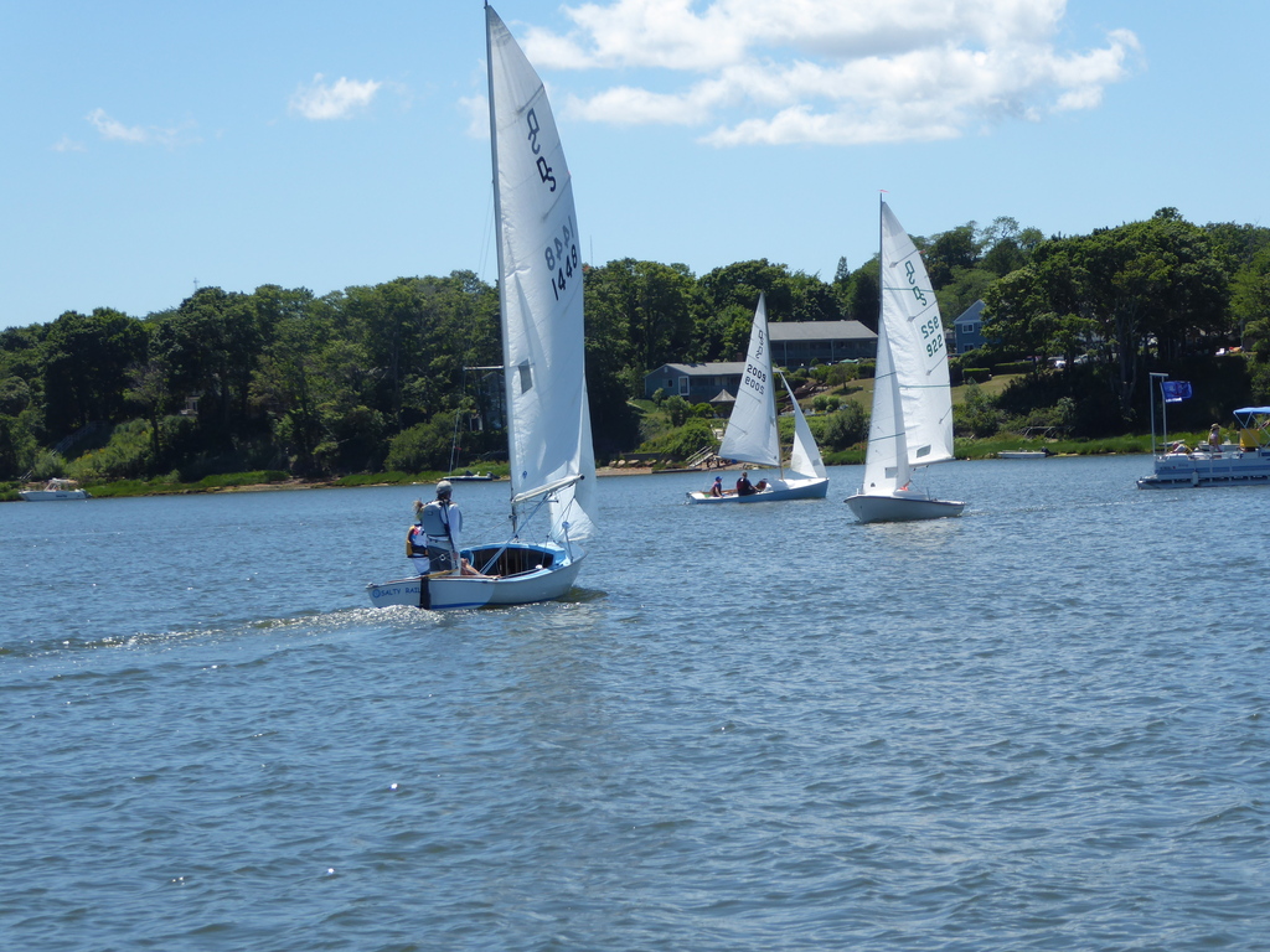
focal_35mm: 117
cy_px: 476
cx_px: 635
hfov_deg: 16.8
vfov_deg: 12.7
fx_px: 4293
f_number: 5.1
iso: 80
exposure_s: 1/500
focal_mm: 19
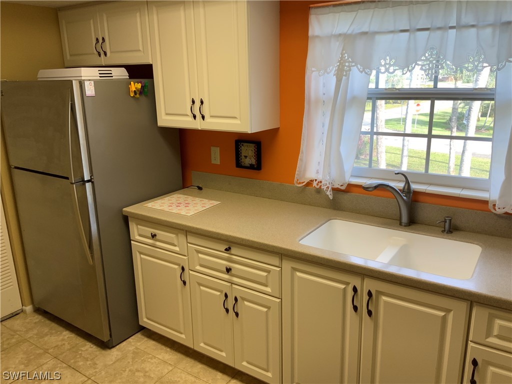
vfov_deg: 48.2
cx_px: 256
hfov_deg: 61.7
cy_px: 192
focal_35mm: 29
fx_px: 429
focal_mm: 3
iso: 40
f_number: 1.8
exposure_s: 1/120
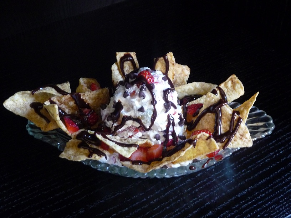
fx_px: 336
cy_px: 109
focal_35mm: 40
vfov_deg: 36.0
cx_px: 146
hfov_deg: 46.8
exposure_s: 1/8
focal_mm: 6.7
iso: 400
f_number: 3.9
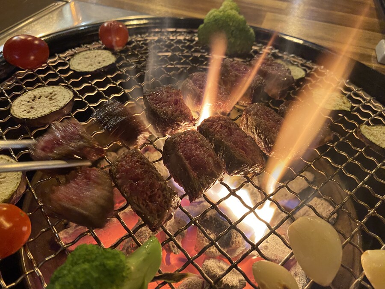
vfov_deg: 53.1
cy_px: 144
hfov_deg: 67.3
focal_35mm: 26
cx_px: 192
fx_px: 289
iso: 500
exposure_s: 1/30
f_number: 1.8
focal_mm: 4.25
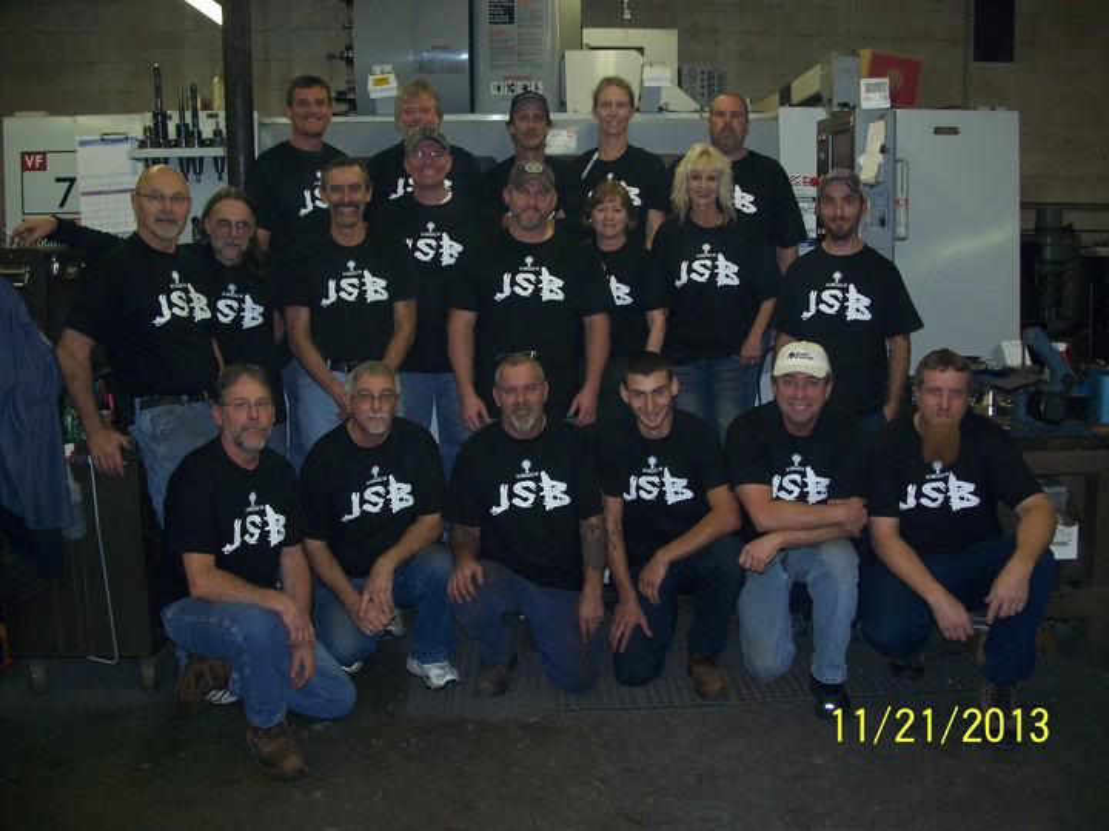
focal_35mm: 37
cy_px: 416
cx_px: 554
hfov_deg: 50.1
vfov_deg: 38.7
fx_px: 1185
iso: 125
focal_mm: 7.8
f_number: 2.8
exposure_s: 1/60
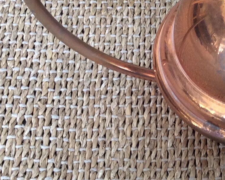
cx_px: 171
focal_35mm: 107
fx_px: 712
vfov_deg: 14.2
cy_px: 2
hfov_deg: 17.8
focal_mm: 3.3
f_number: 2.4
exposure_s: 1/25
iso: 50
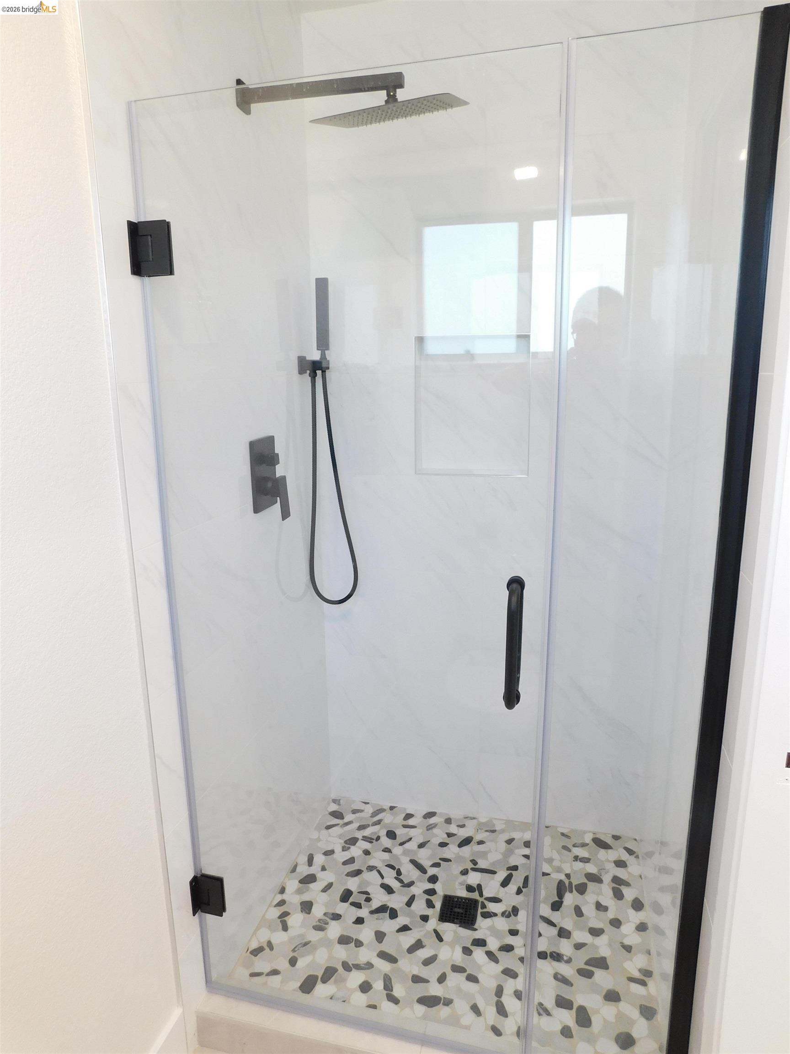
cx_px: 395
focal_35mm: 23
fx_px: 700
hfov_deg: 58.9
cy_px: 527
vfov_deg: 73.9
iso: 220
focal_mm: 4
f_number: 3
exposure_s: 1/30
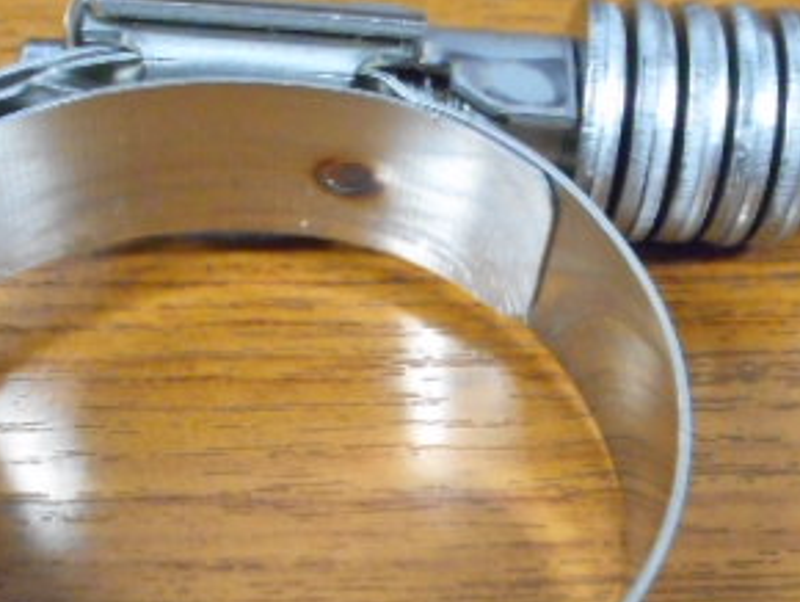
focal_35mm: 75
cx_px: 339
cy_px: 439
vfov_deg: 19.5
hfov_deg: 25.9
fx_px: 1735
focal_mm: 6
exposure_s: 1/6
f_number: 4.2
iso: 800
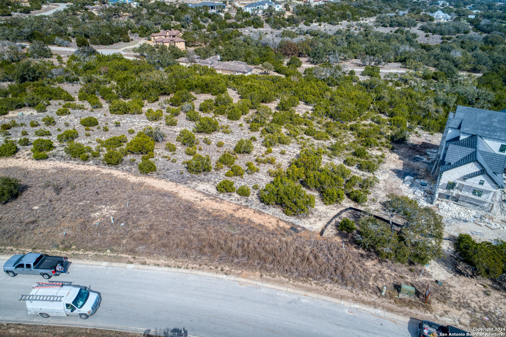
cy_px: 168
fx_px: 337
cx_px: 253
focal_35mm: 24
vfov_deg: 53.1
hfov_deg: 73.8
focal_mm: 8.8
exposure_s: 1/400
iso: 200
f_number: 5
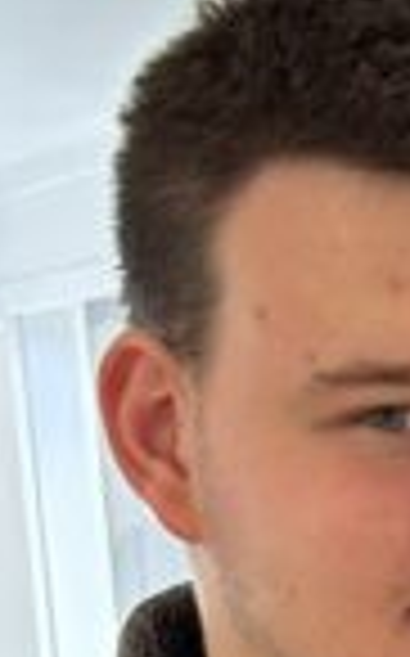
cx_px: 1063
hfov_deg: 6.5
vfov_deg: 9.5
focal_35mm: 189
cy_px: 1742
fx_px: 3386
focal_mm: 5.7
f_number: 1.5
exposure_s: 1/50
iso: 80
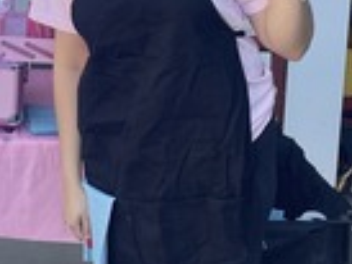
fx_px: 1038
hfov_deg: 18.6
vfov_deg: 13.9
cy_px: -82
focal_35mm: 102
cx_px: -23
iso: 32
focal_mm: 5.1
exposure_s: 1/305
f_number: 1.6
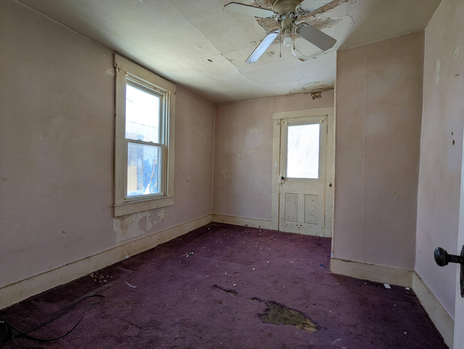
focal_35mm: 16
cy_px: 174
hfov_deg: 94.4
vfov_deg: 78.2
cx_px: 232
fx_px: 215
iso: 61
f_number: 2.2
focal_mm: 2.35
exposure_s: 1/213
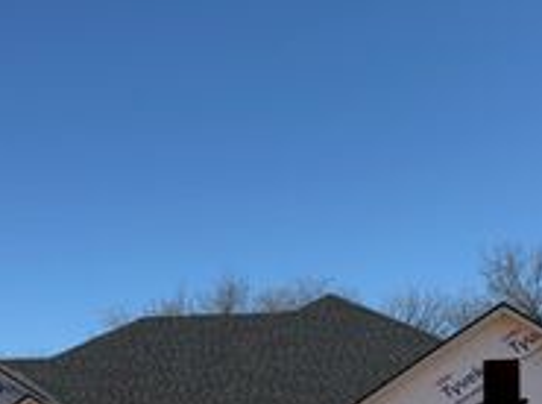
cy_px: 473
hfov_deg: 29.8
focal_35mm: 65
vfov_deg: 21.1
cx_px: 208
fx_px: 1016
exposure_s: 1/5319
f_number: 1.78
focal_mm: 6.76
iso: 80
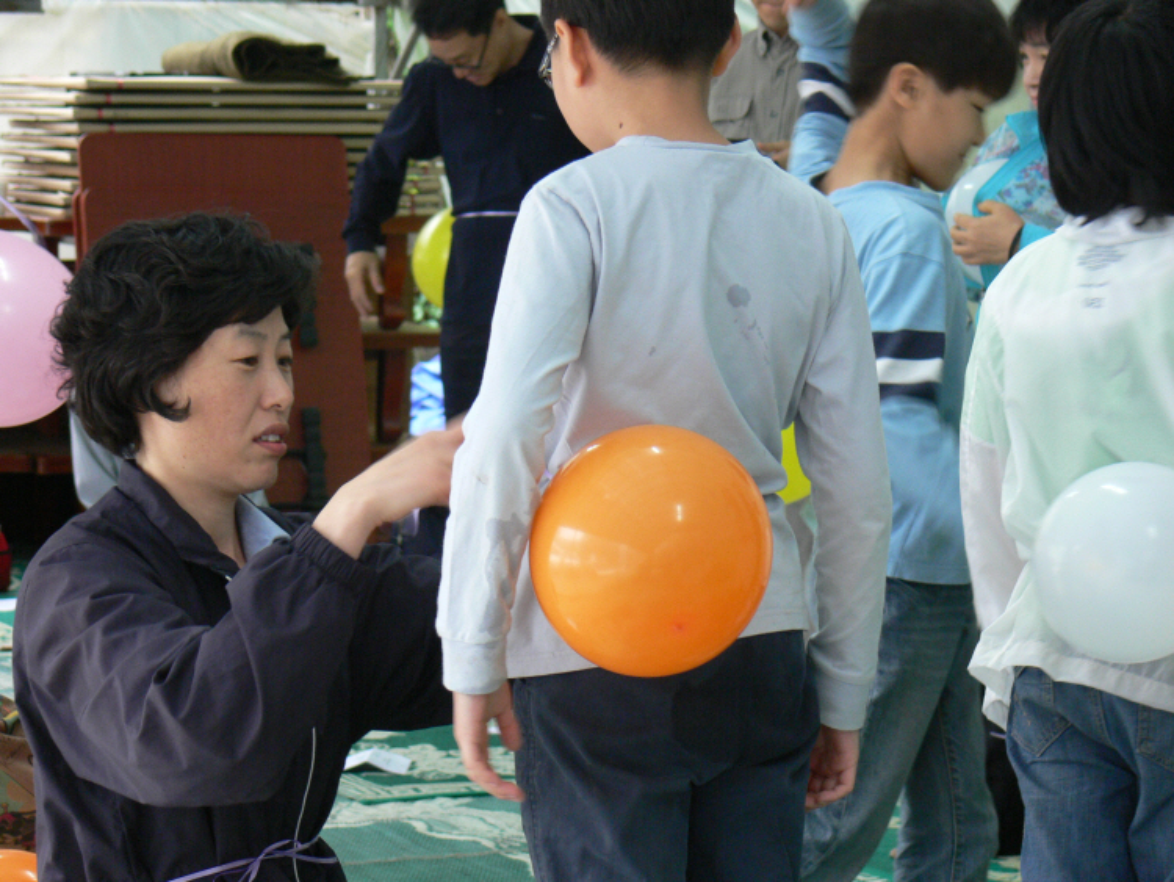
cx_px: 587
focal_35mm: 121
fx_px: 4105
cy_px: 441
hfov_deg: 16.3
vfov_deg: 12.3
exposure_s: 1/30
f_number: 3.6
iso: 200
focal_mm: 25.6
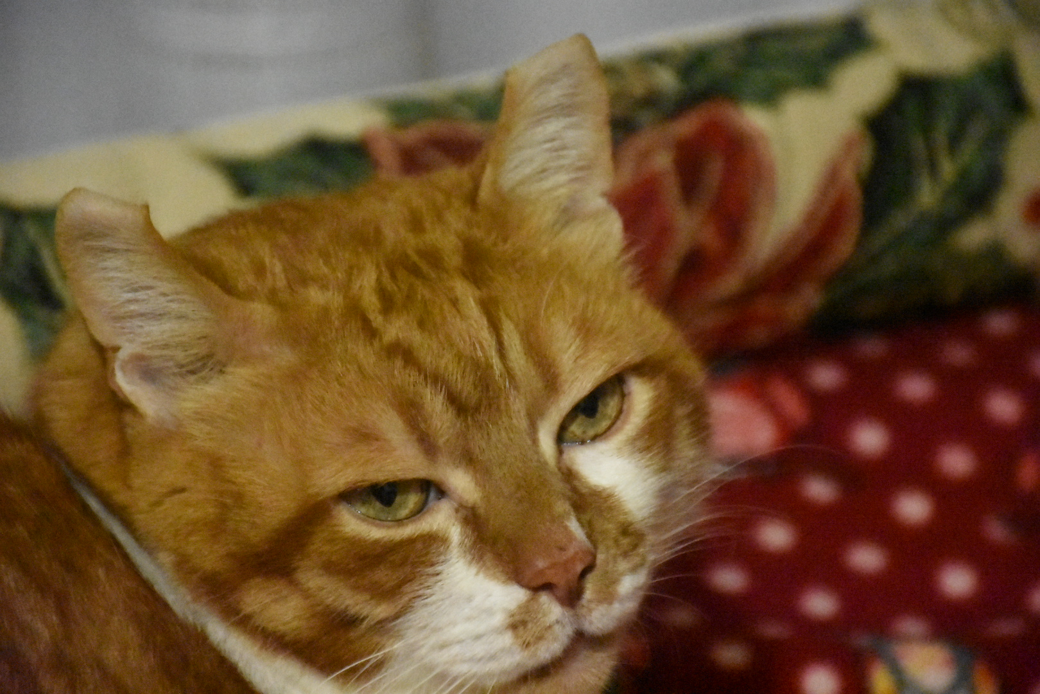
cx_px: 520
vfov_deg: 6.5
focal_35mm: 210
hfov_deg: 9.8
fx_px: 6066
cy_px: 347
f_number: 5.6
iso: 25600
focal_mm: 140
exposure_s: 1/160
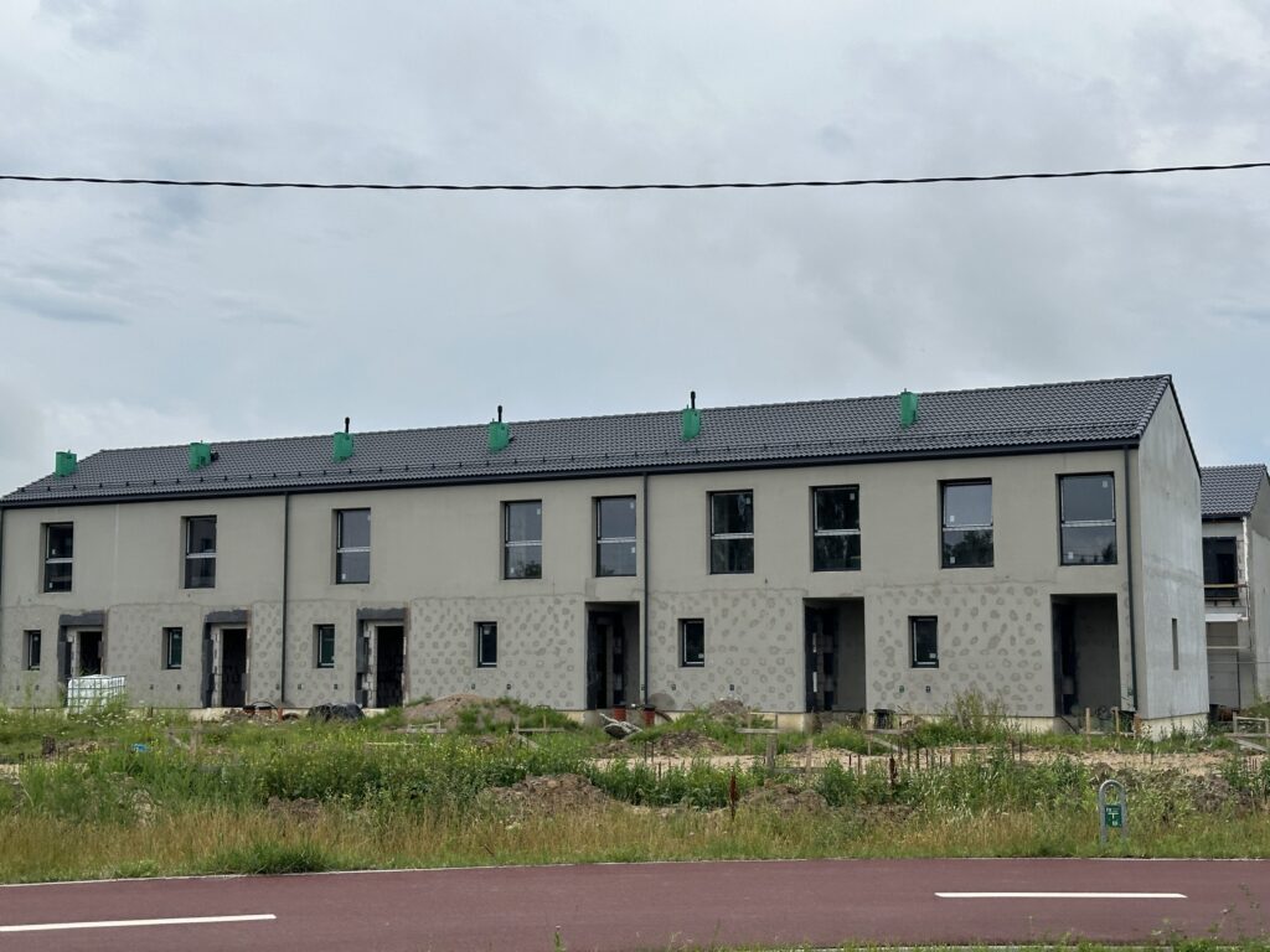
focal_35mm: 48
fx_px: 1761
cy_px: 476
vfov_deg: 30.3
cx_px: 635
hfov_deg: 39.7
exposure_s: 1/3367
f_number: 1.78
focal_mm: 6.86
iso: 64
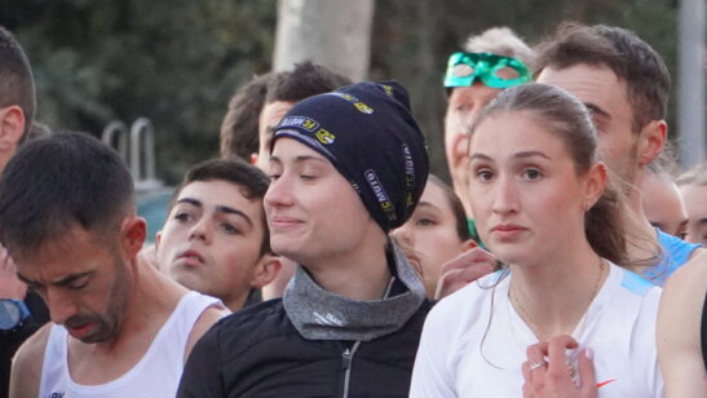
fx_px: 8892
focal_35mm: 474
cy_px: 254
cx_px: 341
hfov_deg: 4.6
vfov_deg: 2.6
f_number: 5.6
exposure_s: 1/125
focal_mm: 129
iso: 6400
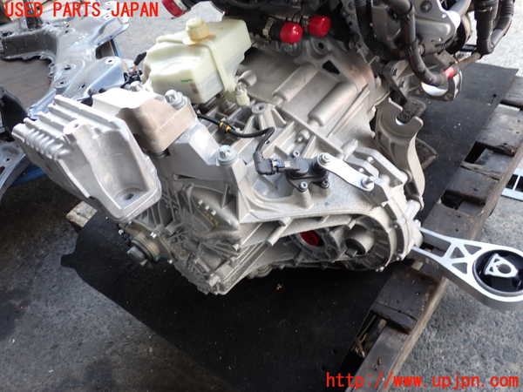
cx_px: 262
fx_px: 453
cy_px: 196
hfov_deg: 60.0
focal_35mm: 30
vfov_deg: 46.8
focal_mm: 5.4
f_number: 2.3
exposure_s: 1/60
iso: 125
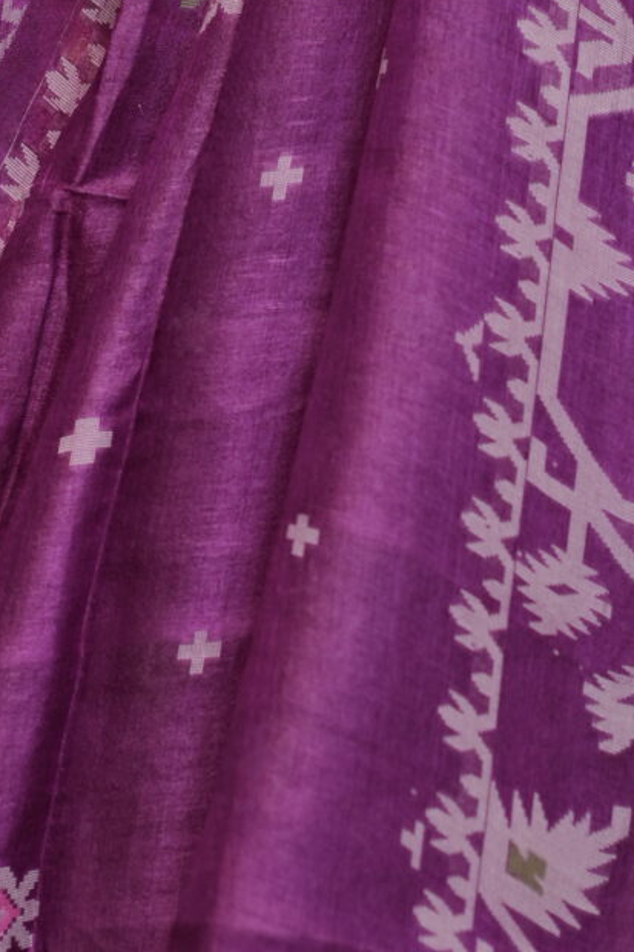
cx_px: 286
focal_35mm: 351
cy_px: -92
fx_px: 9277
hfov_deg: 3.9
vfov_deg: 5.9
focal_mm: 85
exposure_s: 1/100
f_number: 2.8
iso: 200
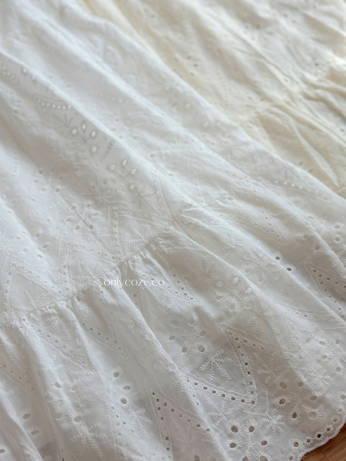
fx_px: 640
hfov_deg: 30.3
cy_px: 230
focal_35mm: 48
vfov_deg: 39.7
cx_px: 173
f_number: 1.78
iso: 80
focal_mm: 6.86
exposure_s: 1/499
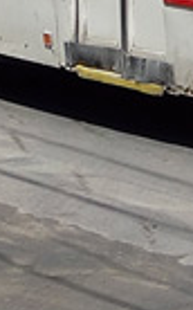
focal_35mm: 346
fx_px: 2918
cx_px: 599
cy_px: -487
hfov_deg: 3.7
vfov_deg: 5.8
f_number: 6.3
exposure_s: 1/500
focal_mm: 14.57
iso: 125
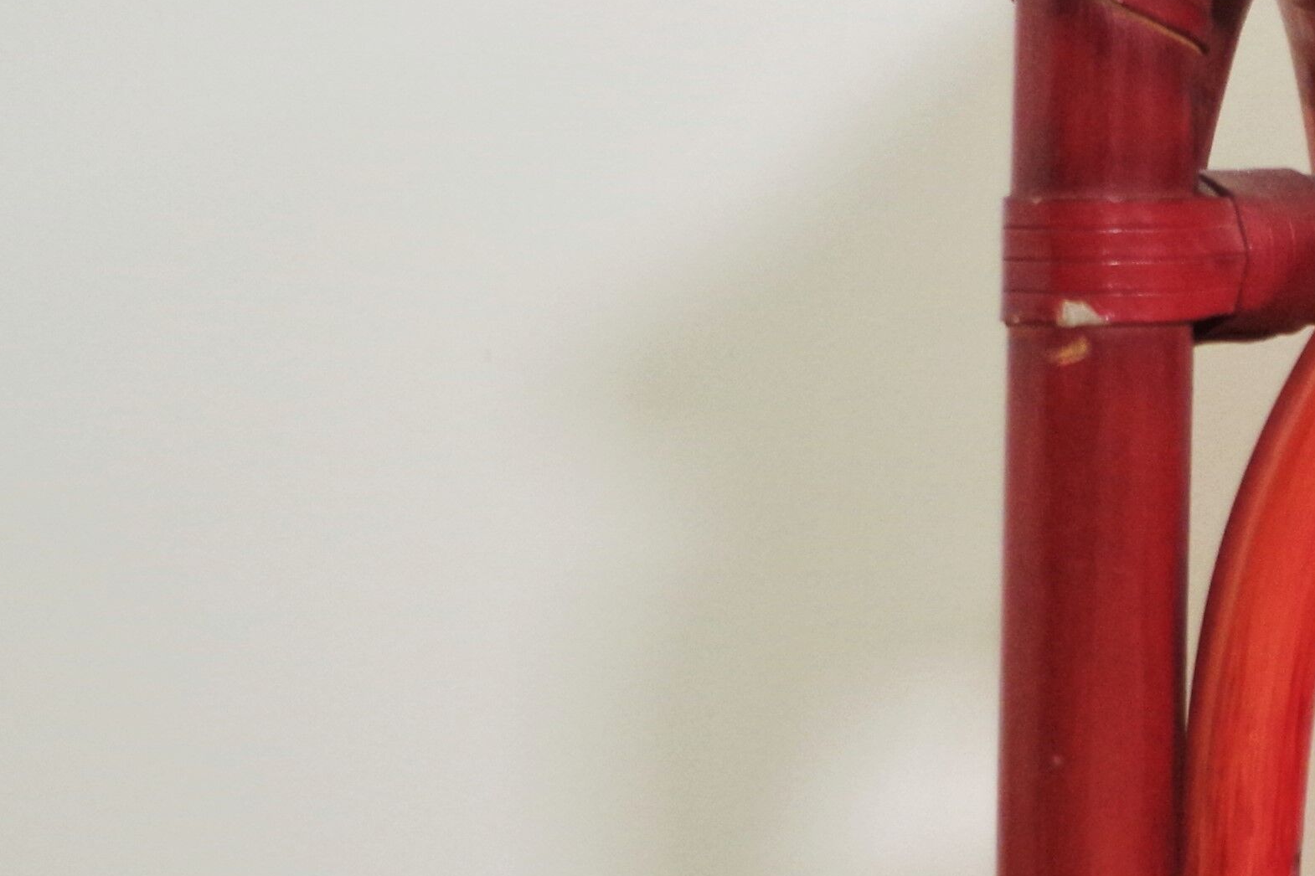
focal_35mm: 131
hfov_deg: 14.4
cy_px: 612
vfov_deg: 10.5
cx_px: 2111
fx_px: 4784
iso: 800
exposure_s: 1/60
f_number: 4
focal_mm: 24.38
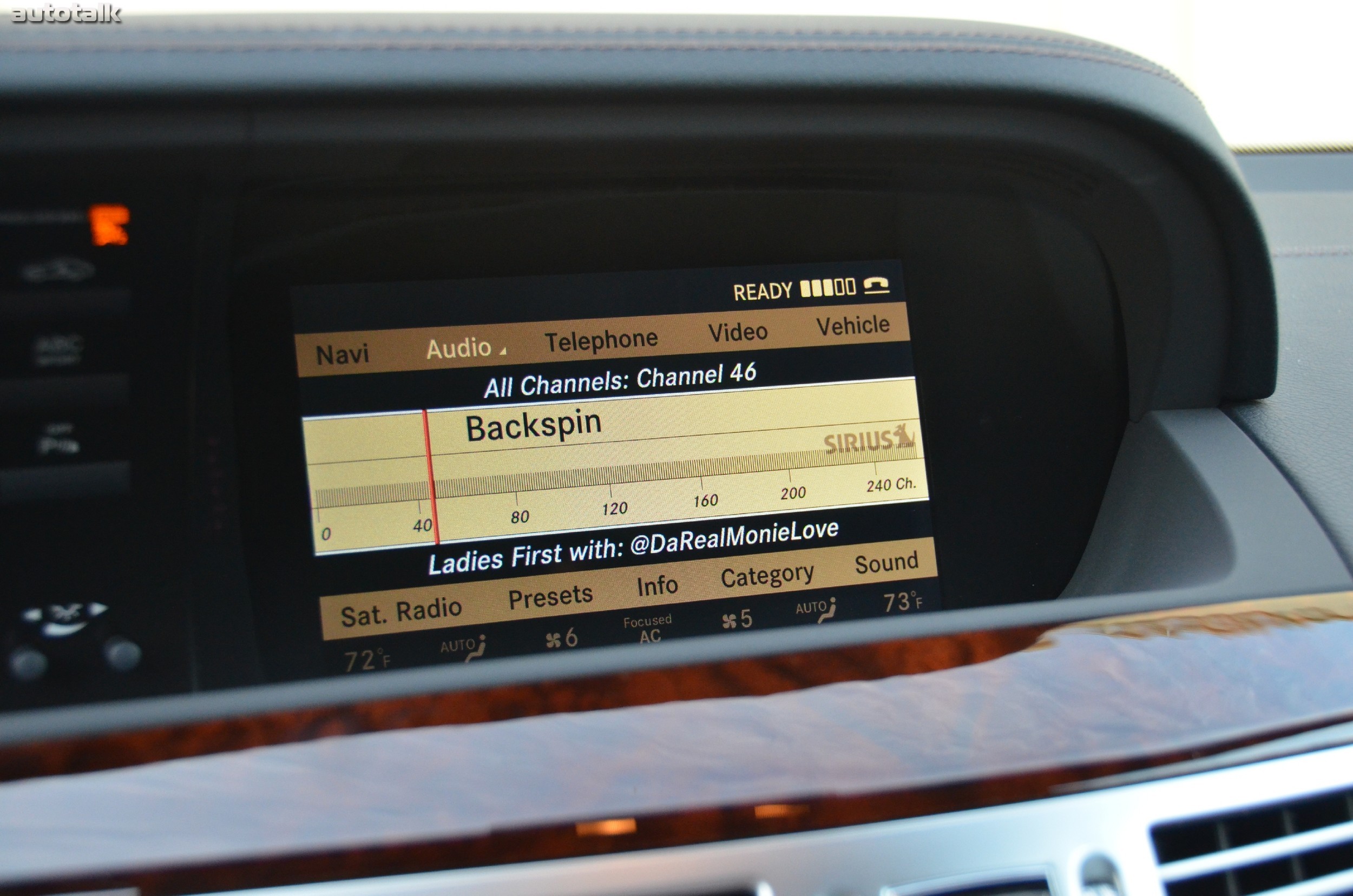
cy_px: 448
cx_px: 676
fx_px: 2250
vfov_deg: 22.5
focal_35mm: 60
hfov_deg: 33.5
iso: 1600
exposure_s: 1/200
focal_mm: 40
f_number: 4.5
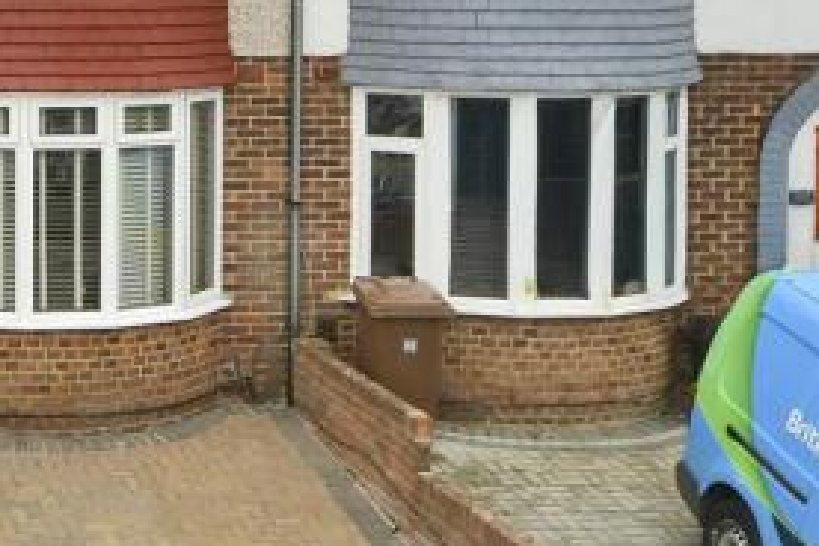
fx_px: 1433
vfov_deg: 20.9
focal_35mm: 63
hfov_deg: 28.1
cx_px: -151
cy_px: 7
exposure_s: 1/200
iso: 500
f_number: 7.1
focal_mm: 11.5
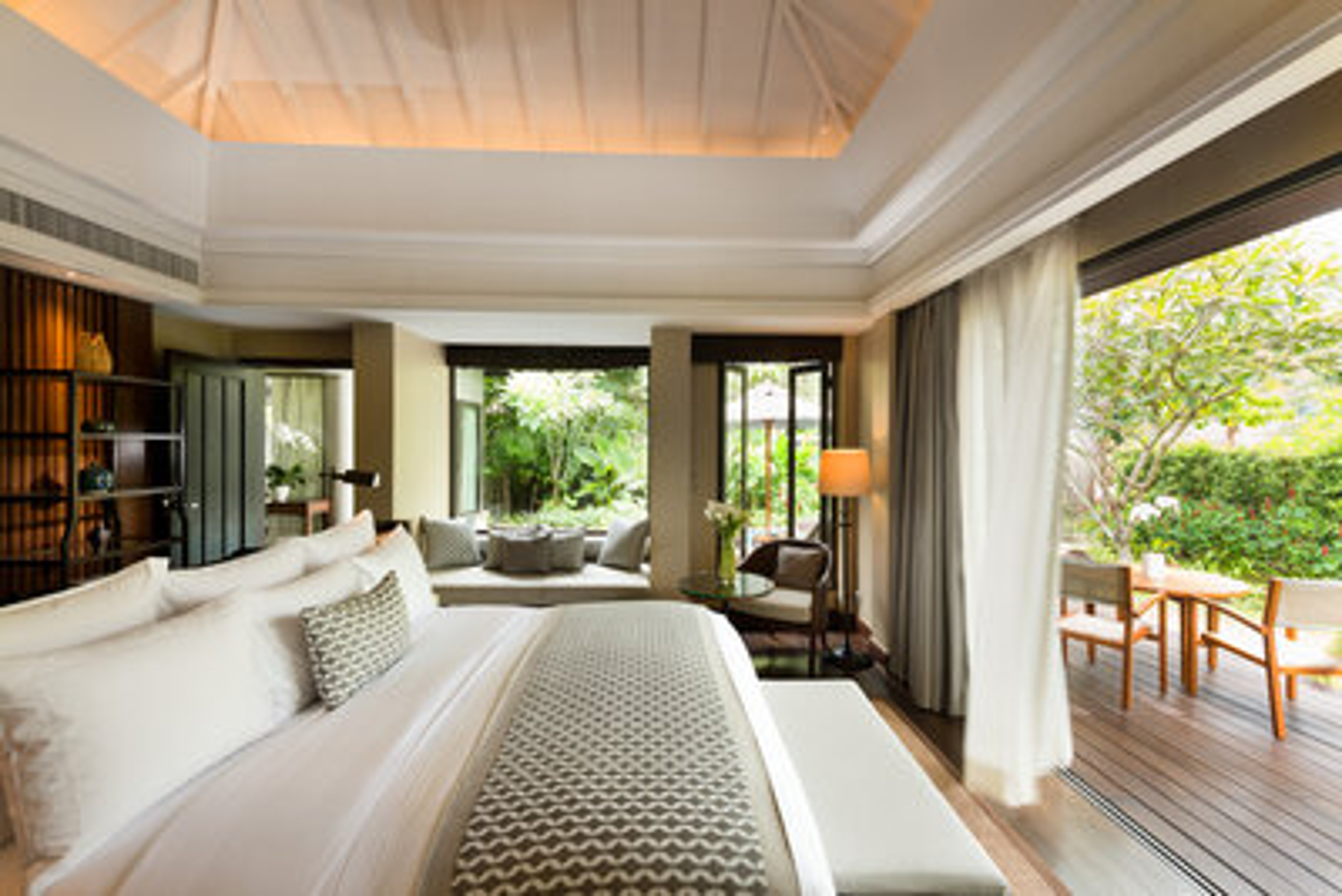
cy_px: 448
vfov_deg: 77.4
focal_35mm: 15
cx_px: 671
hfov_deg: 100.4
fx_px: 559
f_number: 13
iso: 125
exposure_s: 1/15
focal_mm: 15
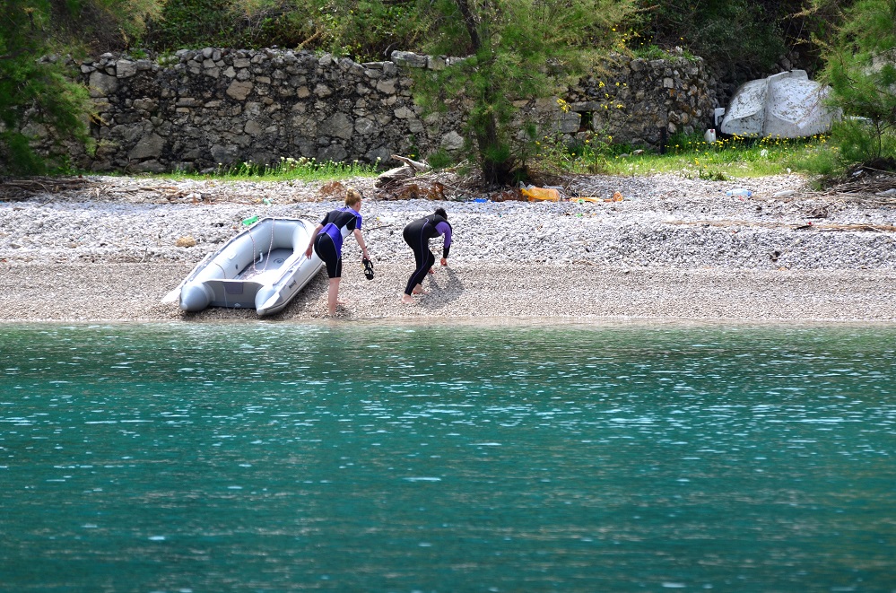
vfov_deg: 3.6
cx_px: 448
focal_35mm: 375
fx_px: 9311
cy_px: 296
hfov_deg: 5.5
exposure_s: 1/2000
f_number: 5.6
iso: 400
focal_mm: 250
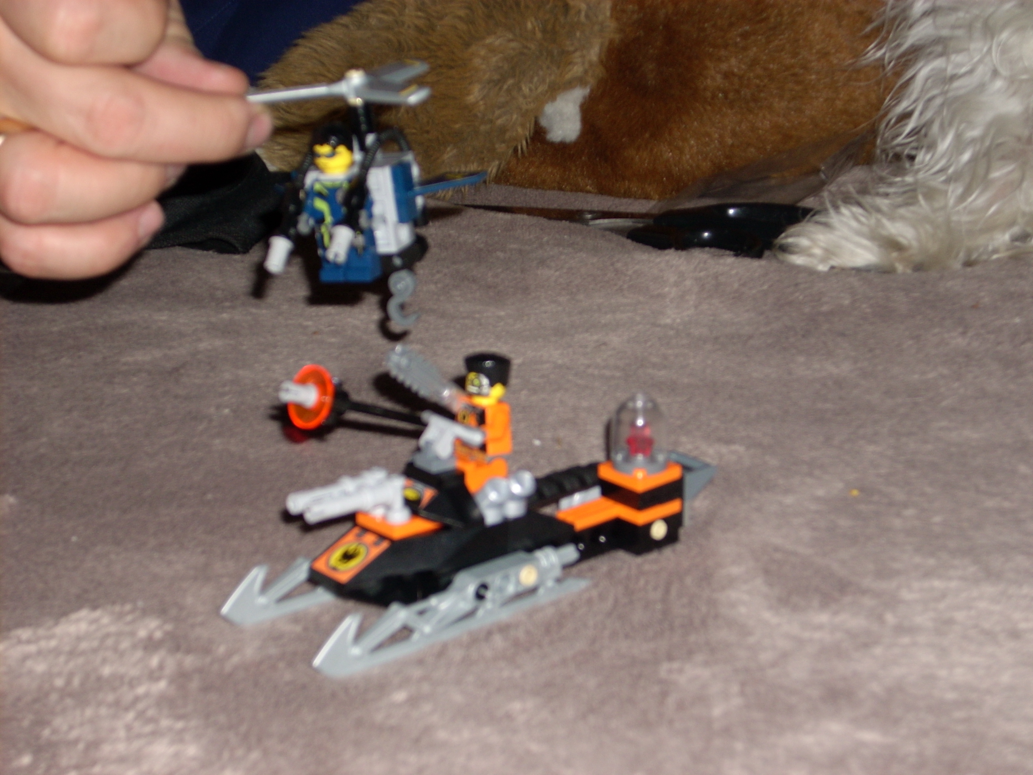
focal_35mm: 77
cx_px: 516
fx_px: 2298
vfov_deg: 19.1
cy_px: 388
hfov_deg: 25.3
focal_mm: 12.8
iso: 64
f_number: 4.2
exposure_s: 1/60
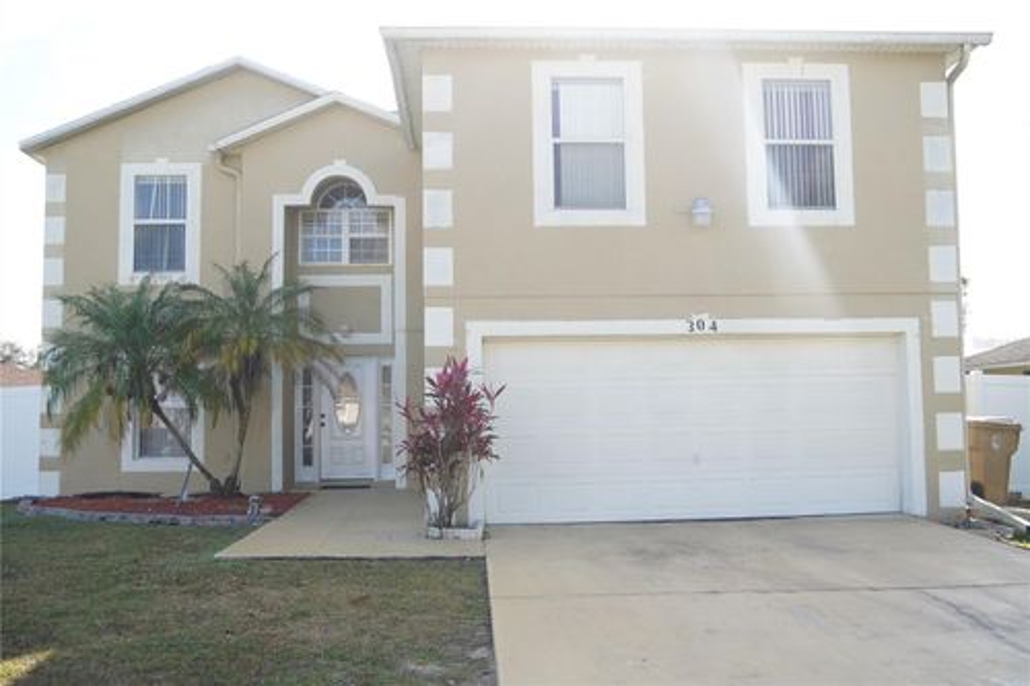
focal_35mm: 31
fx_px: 887
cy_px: 343
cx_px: 515
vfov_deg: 42.3
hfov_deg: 60.3
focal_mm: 21
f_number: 4.5
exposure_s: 1/200
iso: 100
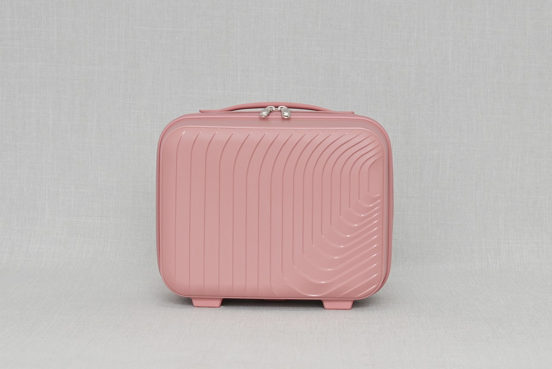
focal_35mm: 82
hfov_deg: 24.6
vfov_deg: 16.6
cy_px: 184
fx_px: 1266
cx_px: 276
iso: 100
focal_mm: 55
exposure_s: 1/60
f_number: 5.6
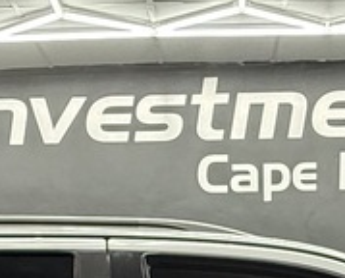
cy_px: 452
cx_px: 202
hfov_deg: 24.4
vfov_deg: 17.2
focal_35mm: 78
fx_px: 798
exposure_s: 1/99
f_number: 2.2
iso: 250
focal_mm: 2.22
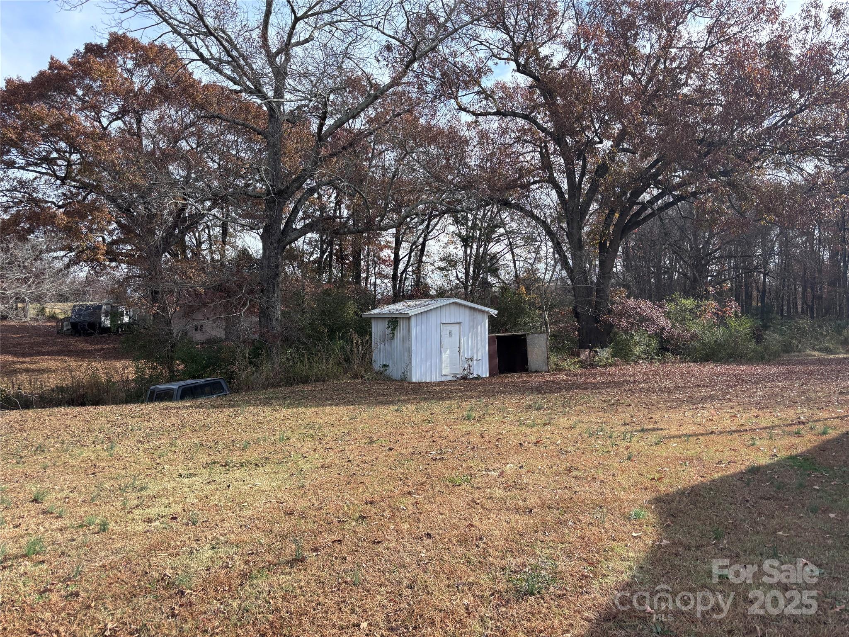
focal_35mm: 26
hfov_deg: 67.3
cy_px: 318
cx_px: 424
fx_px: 638
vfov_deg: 53.1
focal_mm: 5.96
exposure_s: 1/1477
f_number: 1.6
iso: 50
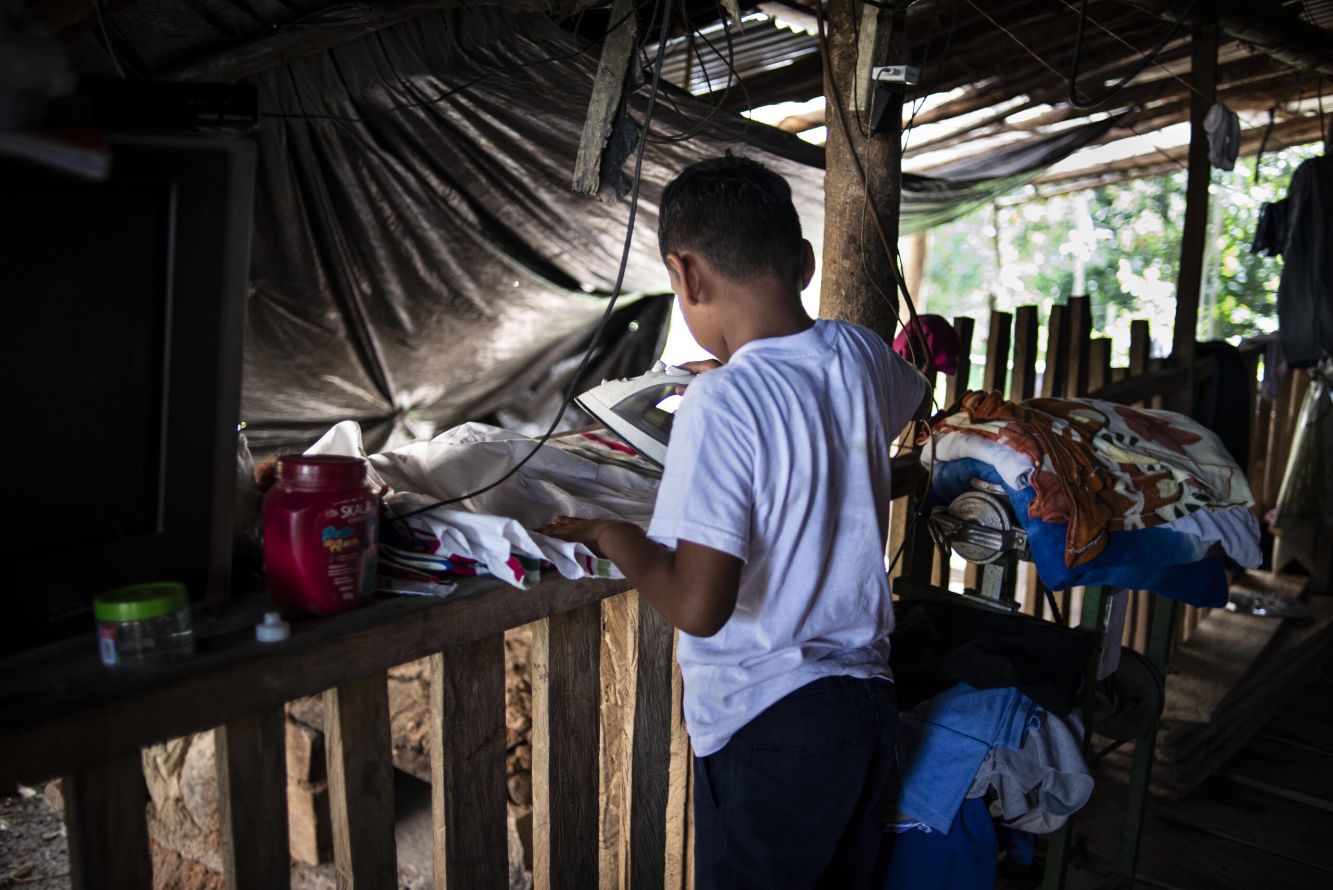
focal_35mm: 35
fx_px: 1296
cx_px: 666
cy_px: 445
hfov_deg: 54.4
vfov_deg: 37.9
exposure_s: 1/320
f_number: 2
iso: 800
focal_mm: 35
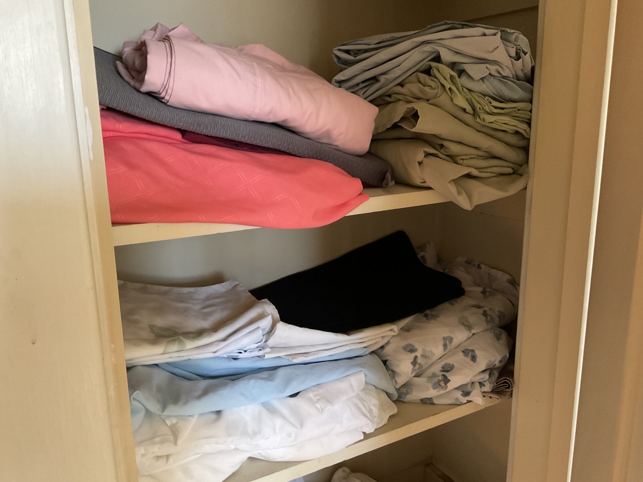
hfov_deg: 61.7
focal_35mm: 29
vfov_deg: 48.2
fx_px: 539
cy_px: 241
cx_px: 322
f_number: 1.8
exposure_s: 1/50
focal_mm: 3
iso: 250
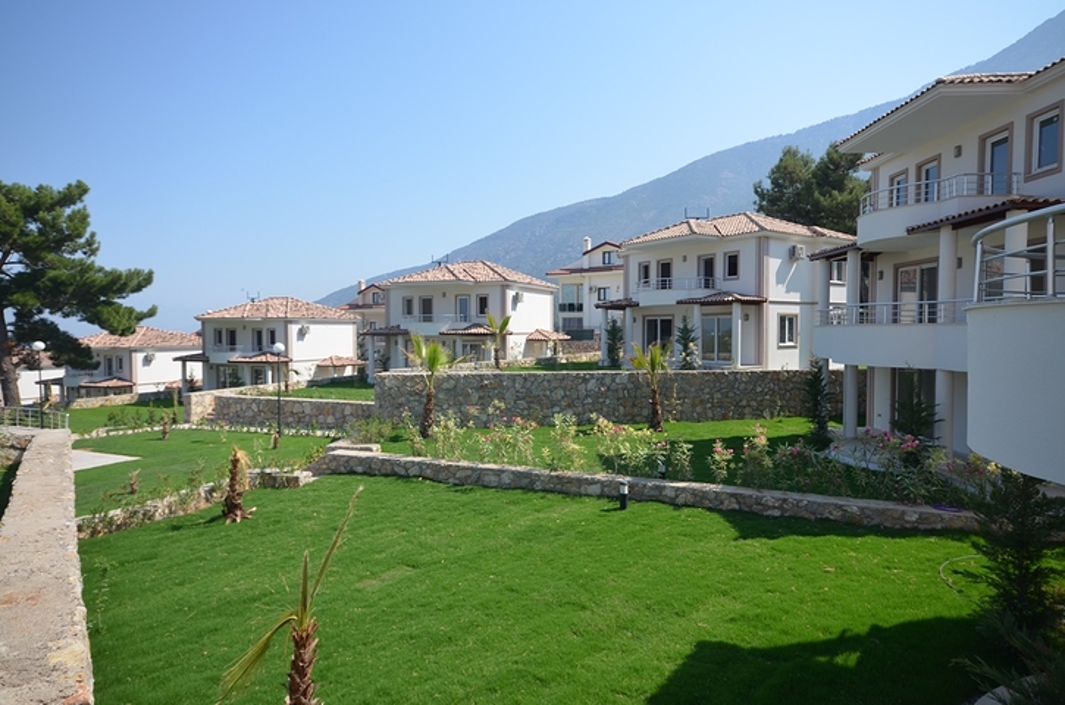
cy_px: 352
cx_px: 532
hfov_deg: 81.3
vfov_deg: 59.3
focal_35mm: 21
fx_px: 620
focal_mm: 14
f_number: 8
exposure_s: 1/250
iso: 140
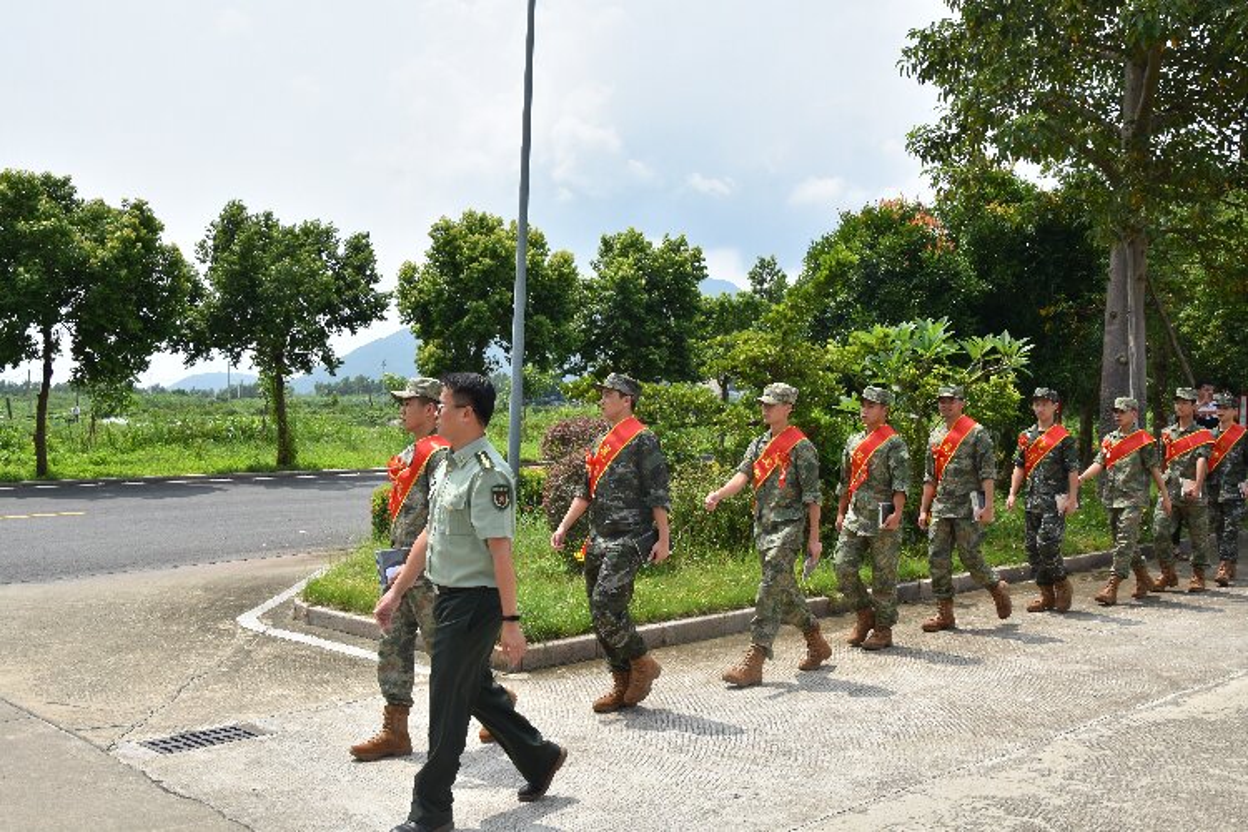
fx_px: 1248
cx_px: 624
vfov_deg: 36.9
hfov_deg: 53.1
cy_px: 416
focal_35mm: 36
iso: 100
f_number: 10
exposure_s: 1/250
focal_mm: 24
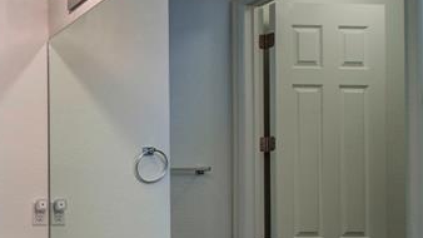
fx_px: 426
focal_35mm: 38
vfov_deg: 29.5
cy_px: 229
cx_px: -196
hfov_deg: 30.7
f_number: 7.1
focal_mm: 12
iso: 320
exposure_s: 1/25
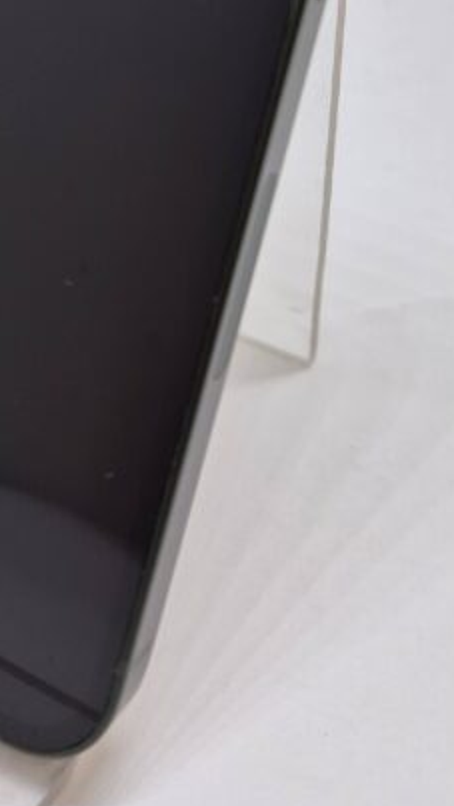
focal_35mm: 58
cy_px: -11
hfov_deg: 20.6
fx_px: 1240
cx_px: 122
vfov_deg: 32.9
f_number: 1.8
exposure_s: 1/180
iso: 100
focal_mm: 5.4
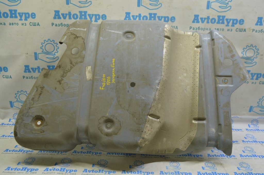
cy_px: 88
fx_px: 231
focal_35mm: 32
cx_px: 132
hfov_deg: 59.5
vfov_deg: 41.6
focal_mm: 21
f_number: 5.6
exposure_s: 1/25
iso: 400
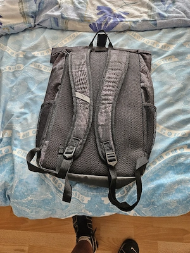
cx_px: 95
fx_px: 168
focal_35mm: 23
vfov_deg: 73.9
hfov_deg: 58.9
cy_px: 126
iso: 400
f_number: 1.8
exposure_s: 1/101
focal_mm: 5.4
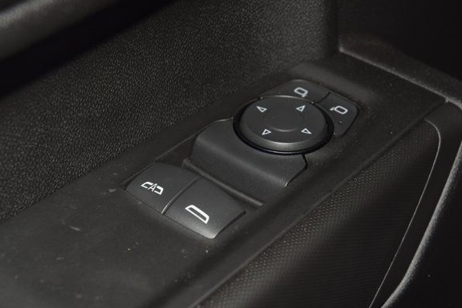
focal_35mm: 114
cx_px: 247
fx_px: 1463
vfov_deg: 12.0
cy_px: 150
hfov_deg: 17.9
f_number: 8
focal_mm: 70
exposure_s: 1/125
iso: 100
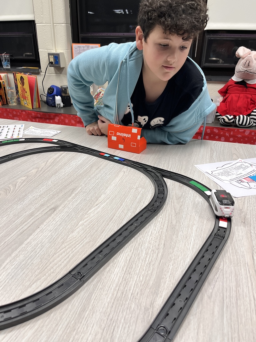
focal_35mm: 26
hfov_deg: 53.1
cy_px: 171
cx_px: 128
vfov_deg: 67.3
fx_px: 256
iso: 125
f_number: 1.6
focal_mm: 5.1
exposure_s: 1/120
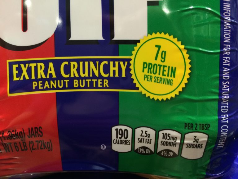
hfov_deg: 61.7
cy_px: 90
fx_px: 199
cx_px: 119
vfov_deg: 48.2
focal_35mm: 29
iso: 160
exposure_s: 1/30
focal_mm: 4.15
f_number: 2.2
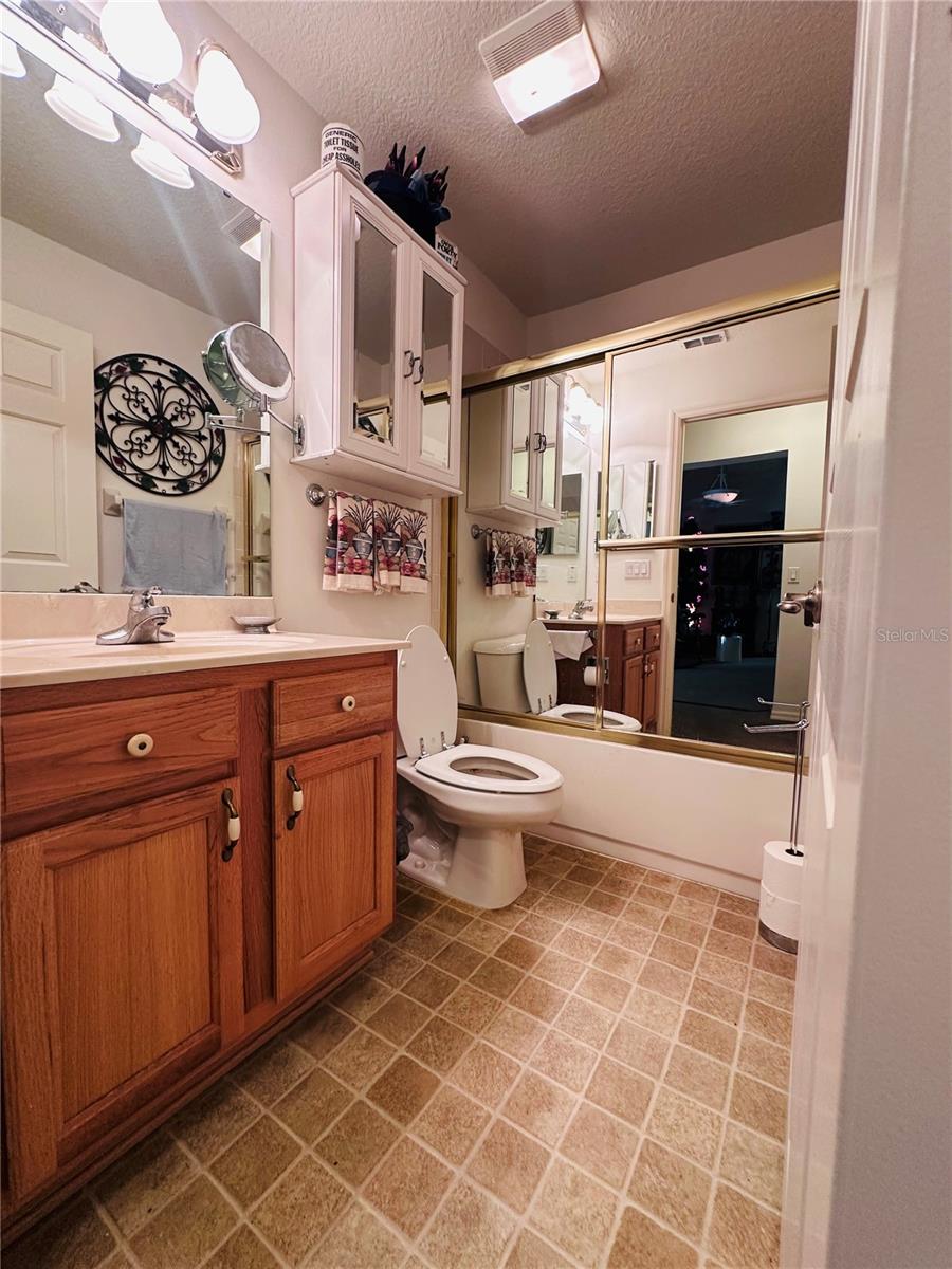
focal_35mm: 14
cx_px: 476
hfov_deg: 85.7
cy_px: 634
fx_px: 513
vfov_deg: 102.1
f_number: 2.2
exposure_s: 1/60
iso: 200
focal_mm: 2.22
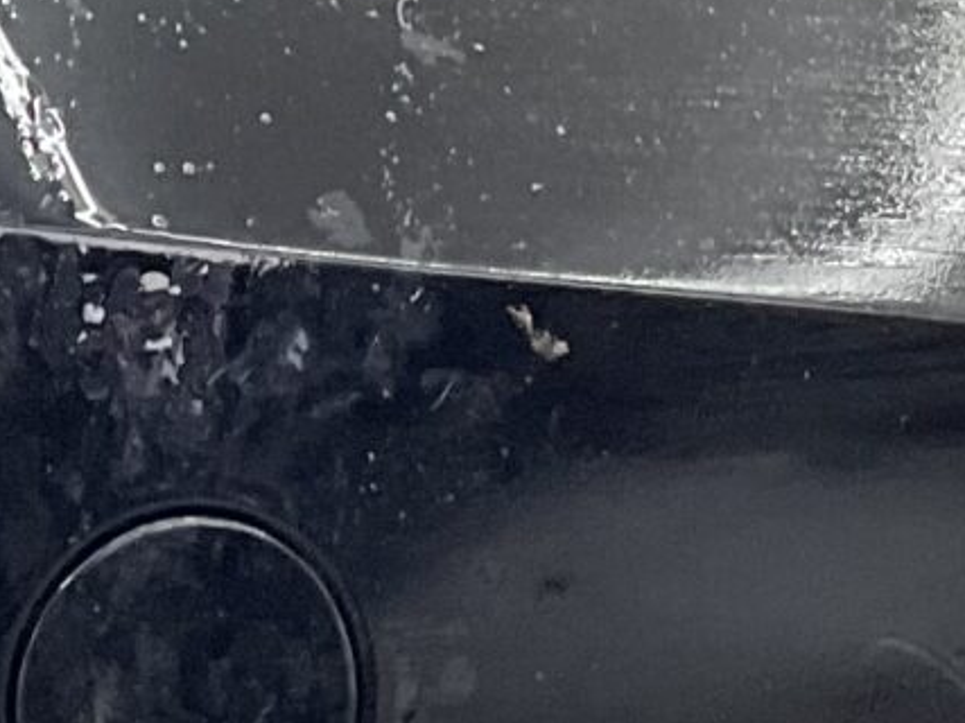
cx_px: 99
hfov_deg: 11.3
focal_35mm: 174
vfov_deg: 8.0
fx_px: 4849
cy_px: 1593
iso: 50
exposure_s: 1/60
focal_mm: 3
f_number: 1.8
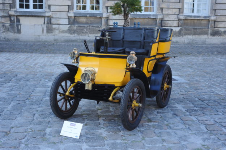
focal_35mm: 50
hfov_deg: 39.6
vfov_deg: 27.0
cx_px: 113
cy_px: 75
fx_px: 314
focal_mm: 50
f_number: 5.6
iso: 800
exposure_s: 1/640
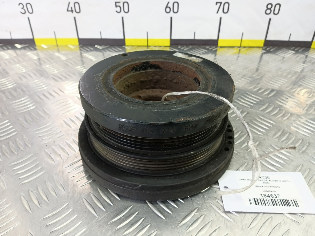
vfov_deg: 58.9
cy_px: 118
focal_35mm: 23
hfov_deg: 73.9
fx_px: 209
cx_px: 158
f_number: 1.6
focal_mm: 4.11
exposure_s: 1/50
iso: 188
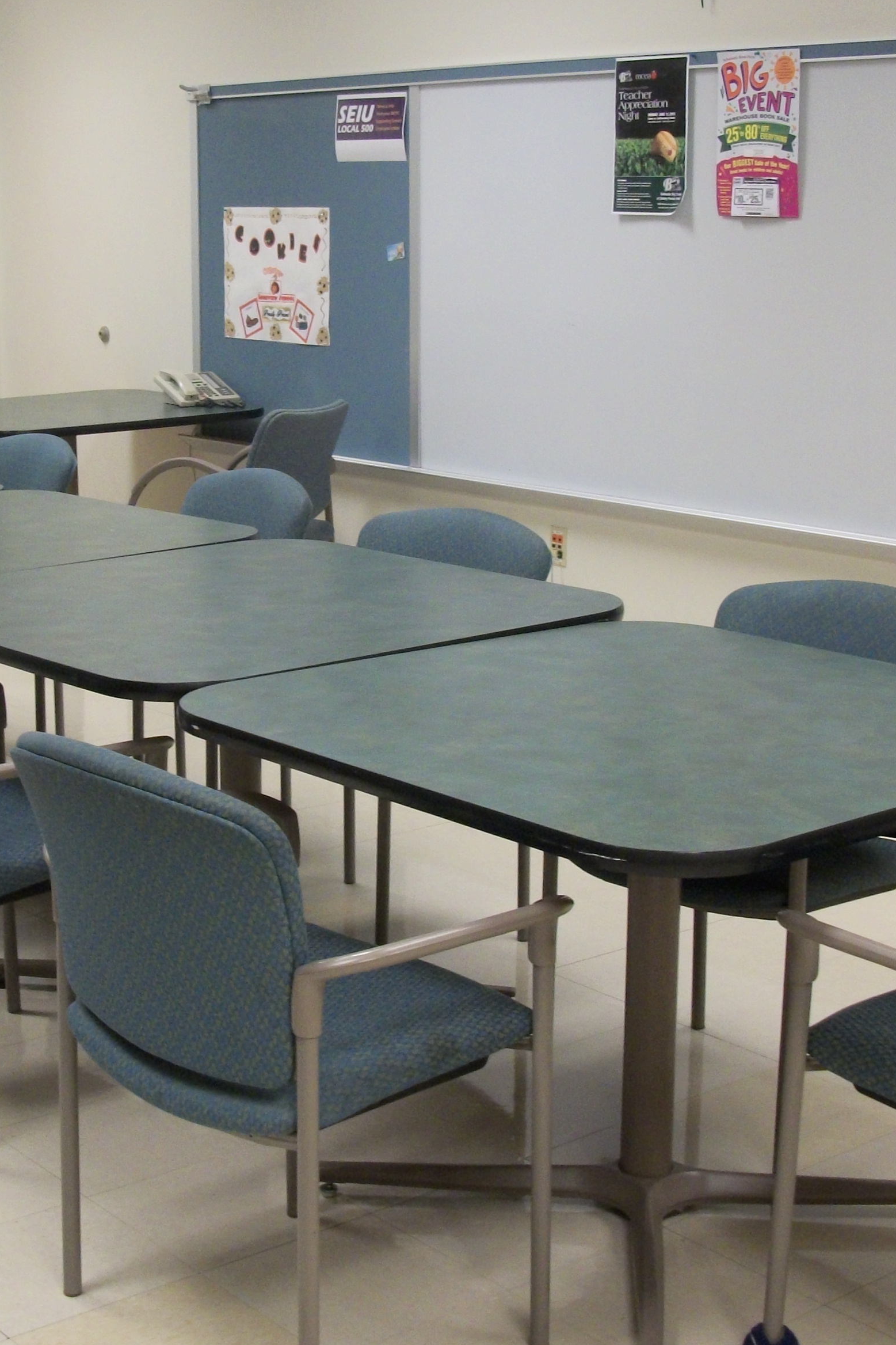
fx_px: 2128
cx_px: 301
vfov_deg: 35.0
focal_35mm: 57
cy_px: 603
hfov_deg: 23.7
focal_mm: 5.7
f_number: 2.9
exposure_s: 1/30
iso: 136
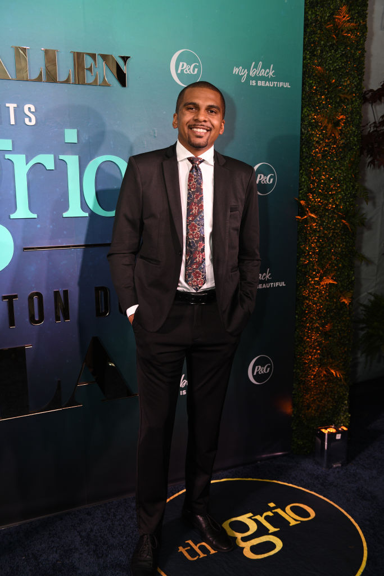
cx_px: 192
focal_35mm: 38
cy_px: 288
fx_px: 608
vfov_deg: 50.7
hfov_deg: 35.1
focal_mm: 38
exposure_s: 1/250
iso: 1000
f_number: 4.5
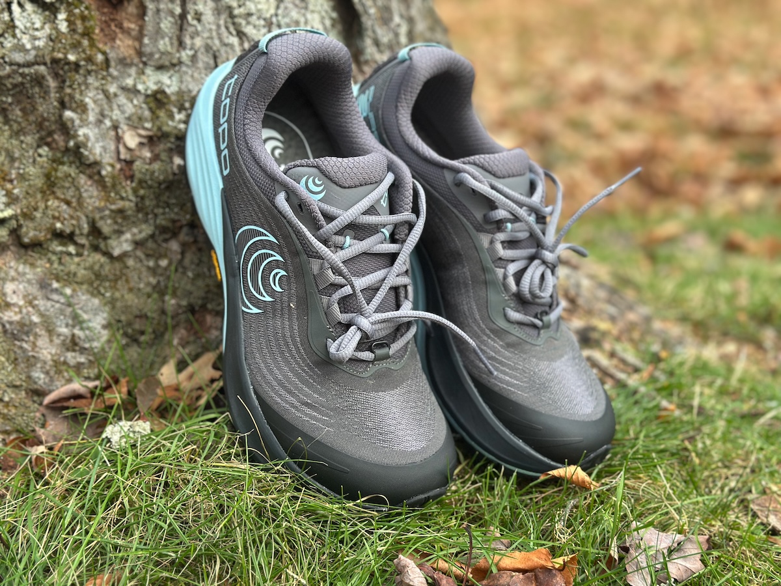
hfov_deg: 39.7
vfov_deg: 30.3
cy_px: 293
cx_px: 390
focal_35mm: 48
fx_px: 1083
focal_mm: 6.86
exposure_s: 1/121
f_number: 1.78
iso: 80
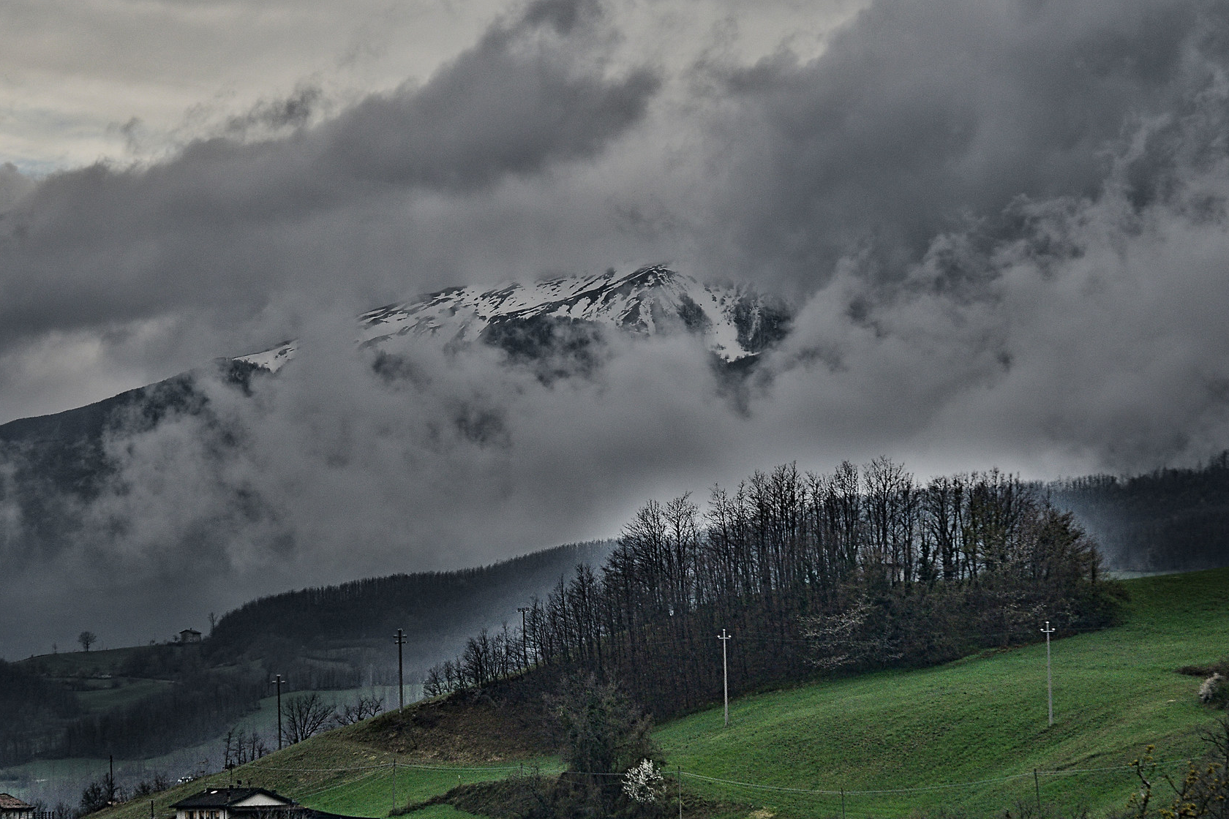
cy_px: 526
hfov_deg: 13.7
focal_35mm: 150
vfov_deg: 9.1
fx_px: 5120
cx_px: 442
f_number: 9
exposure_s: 1/160
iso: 200
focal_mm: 70
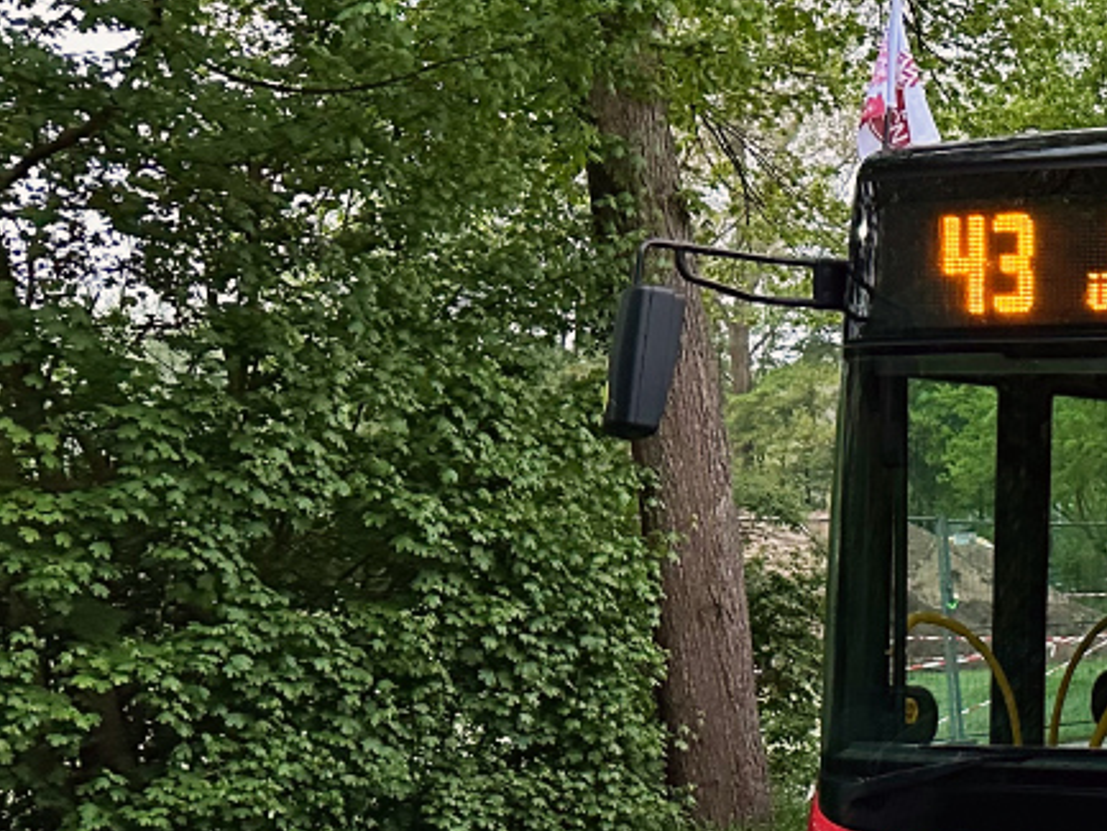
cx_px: 1659
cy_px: 559
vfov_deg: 20.4
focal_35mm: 72
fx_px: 2303
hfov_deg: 22.3
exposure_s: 1/60
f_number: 1.78
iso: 640
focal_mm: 6.86
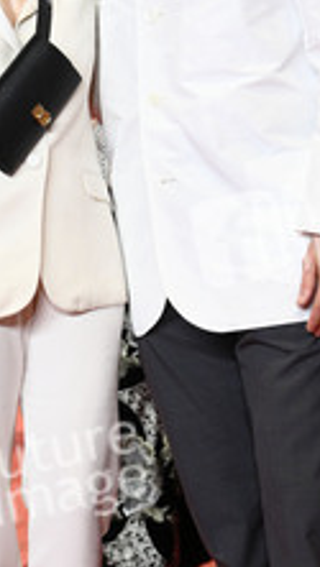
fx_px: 2412
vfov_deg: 13.4
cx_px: 90
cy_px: 100
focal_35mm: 160
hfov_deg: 7.6
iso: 5000
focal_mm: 85
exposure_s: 1/200
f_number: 5.6
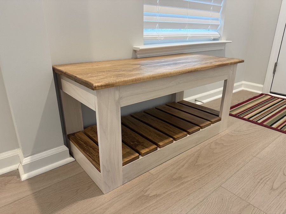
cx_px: 143
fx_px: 198
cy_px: 107
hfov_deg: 71.6
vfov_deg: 56.8
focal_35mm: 24
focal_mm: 6.76
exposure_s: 1/60
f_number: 1.78
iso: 320
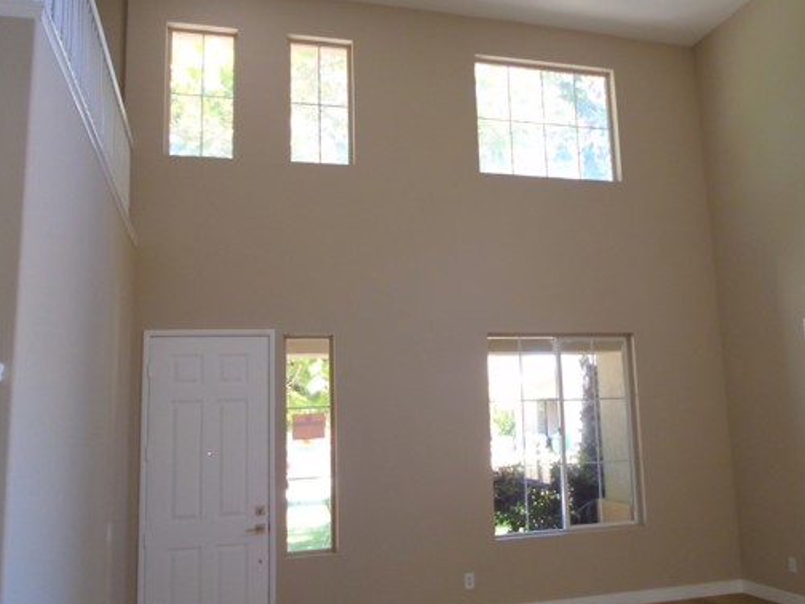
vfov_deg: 42.9
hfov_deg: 55.0
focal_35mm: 33
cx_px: 474
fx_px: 767
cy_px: 294
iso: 100
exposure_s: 1/30
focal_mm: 4.6
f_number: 3.2
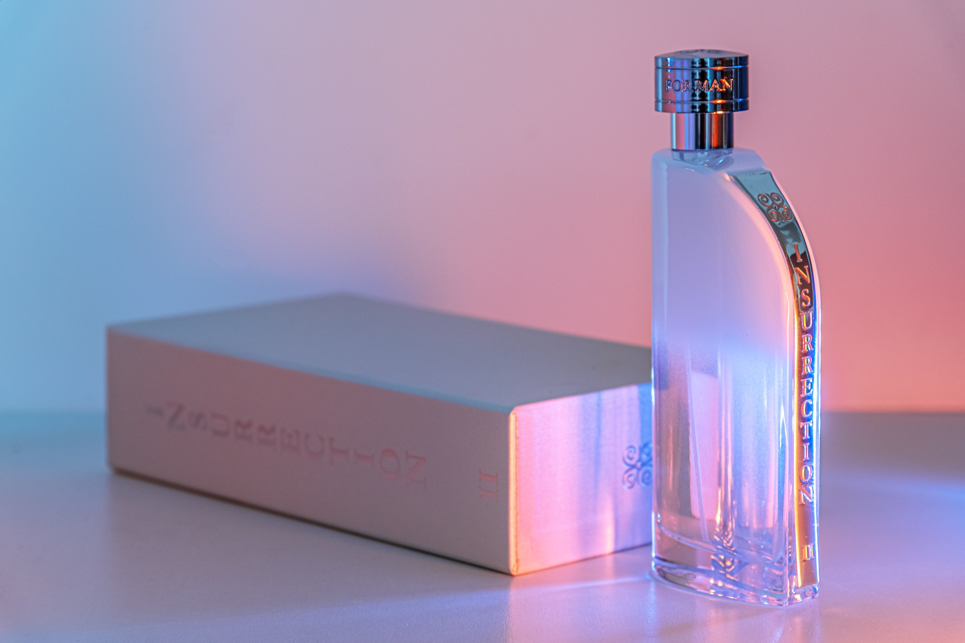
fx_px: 3216
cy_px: 322
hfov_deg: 17.1
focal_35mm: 120
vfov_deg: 11.4
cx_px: 482
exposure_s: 1/60
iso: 1600
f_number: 7.1
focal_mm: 120
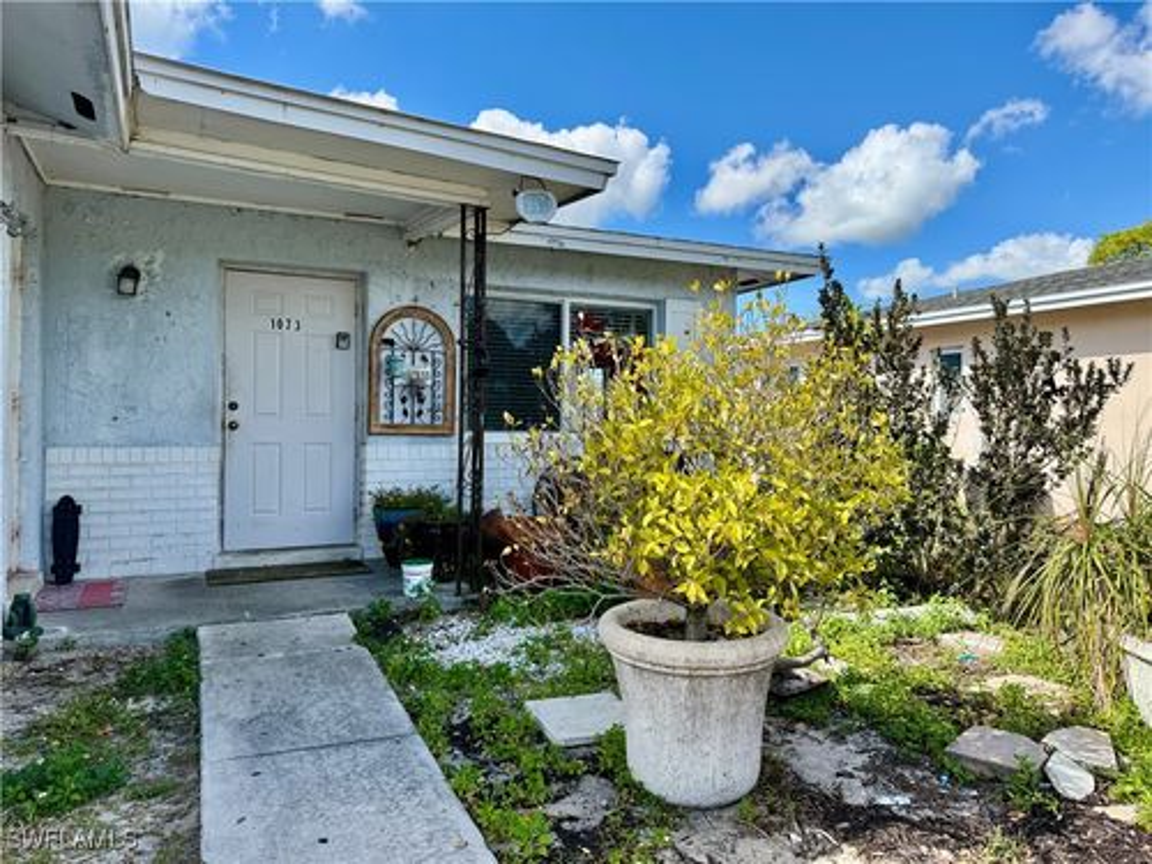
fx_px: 799
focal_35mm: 24
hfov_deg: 71.6
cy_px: 432
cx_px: 576
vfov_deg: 56.8
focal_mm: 6.76
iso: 100
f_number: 1.78
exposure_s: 1/2907
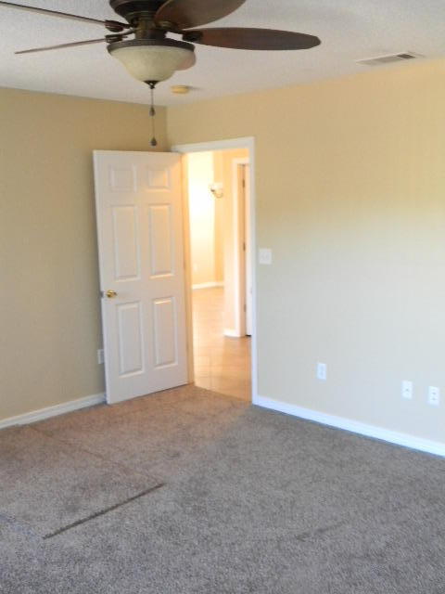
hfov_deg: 39.7
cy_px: 297
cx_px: 222
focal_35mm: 36
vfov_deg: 51.4
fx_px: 617
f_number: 3.7
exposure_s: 1/9.9
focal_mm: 6.4
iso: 400
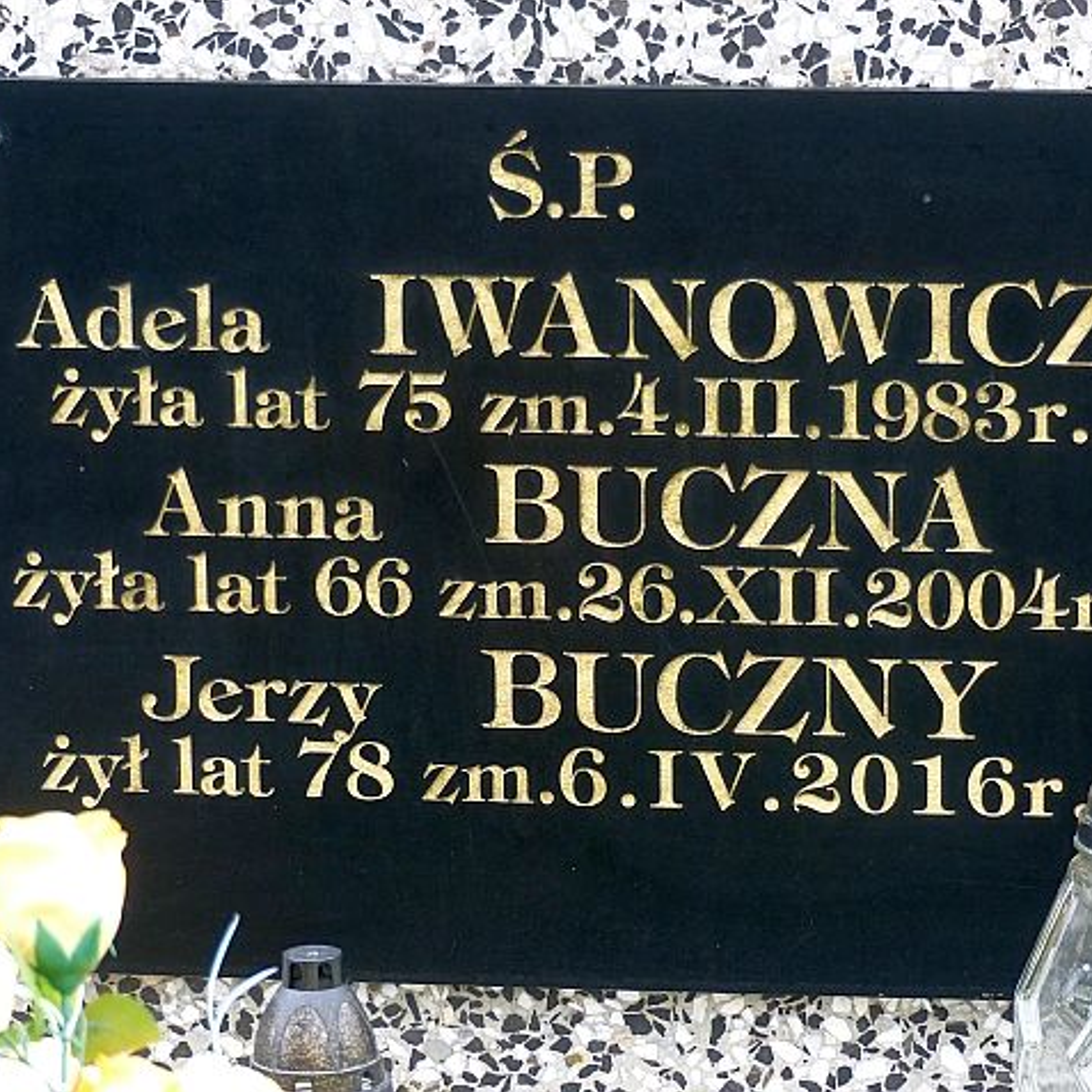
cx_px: 524
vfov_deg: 9.1
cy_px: 545
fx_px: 6853
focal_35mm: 192
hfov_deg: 9.1
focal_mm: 29.2
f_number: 2.8
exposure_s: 1/100
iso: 100
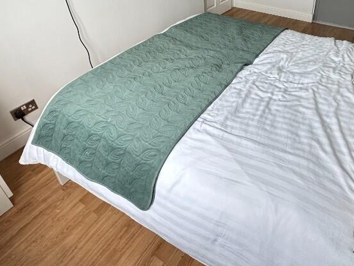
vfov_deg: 49.4
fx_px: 266
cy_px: 46
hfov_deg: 65.5
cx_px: 236
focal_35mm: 26
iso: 200
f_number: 2.2
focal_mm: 2.22
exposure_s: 1/99
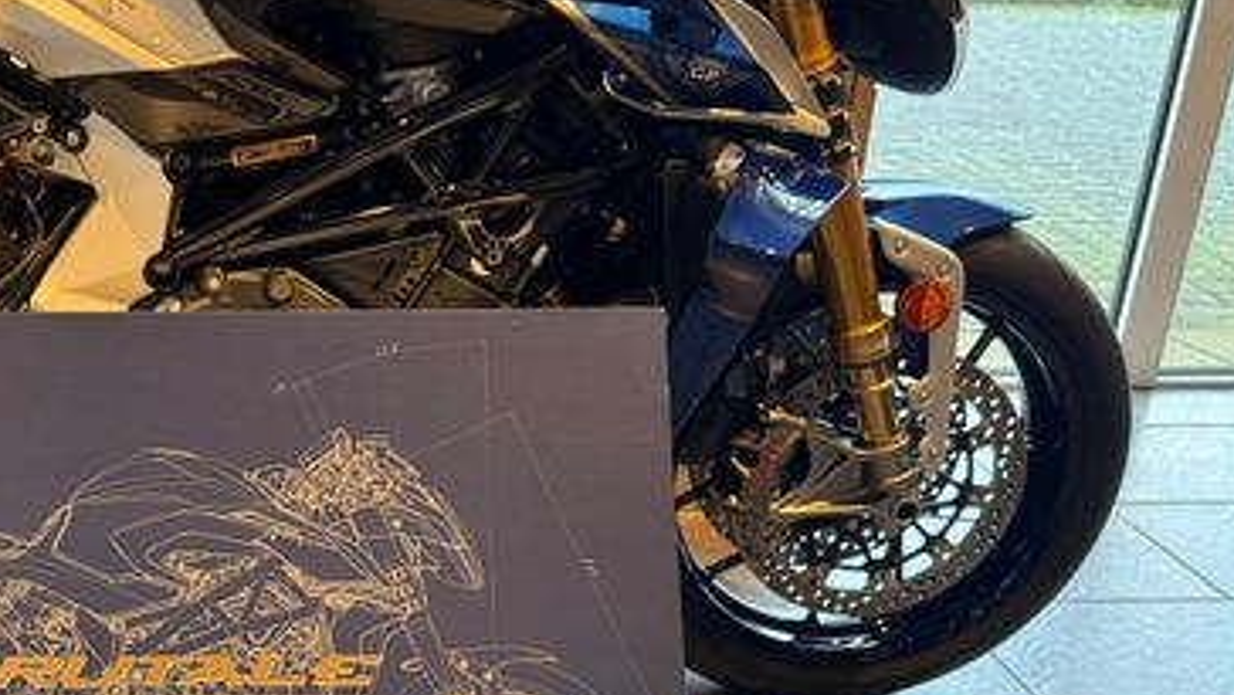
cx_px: 159
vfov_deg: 25.9
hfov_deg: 41.6
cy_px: 420
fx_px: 1506
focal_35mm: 46
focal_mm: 6.76
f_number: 1.78
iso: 400
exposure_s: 1/50
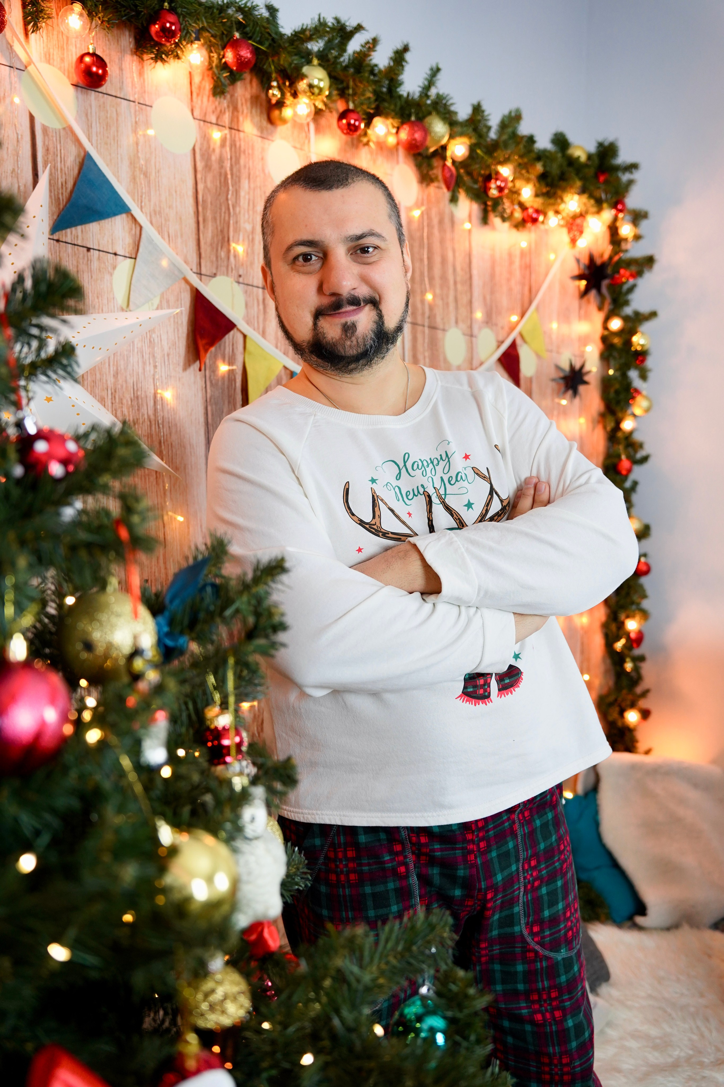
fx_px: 923
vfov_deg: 60.9
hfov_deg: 42.8
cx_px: 362
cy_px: 544
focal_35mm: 31
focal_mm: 30.6
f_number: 3.5
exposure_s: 1/125
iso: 1000
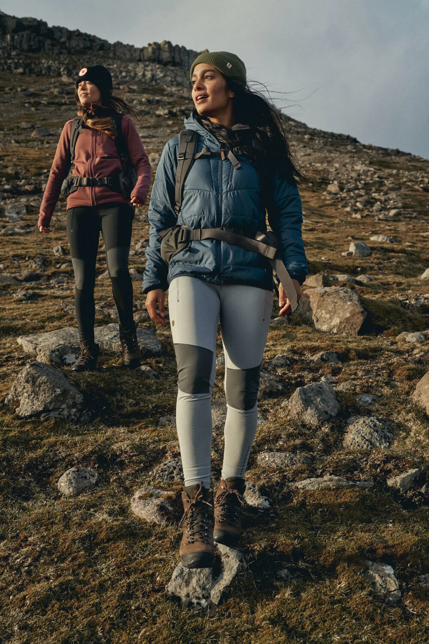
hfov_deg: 37.9
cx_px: 214
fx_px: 626
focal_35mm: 35
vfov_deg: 54.4
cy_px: 322
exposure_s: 1/1000
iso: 200
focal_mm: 35
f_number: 5
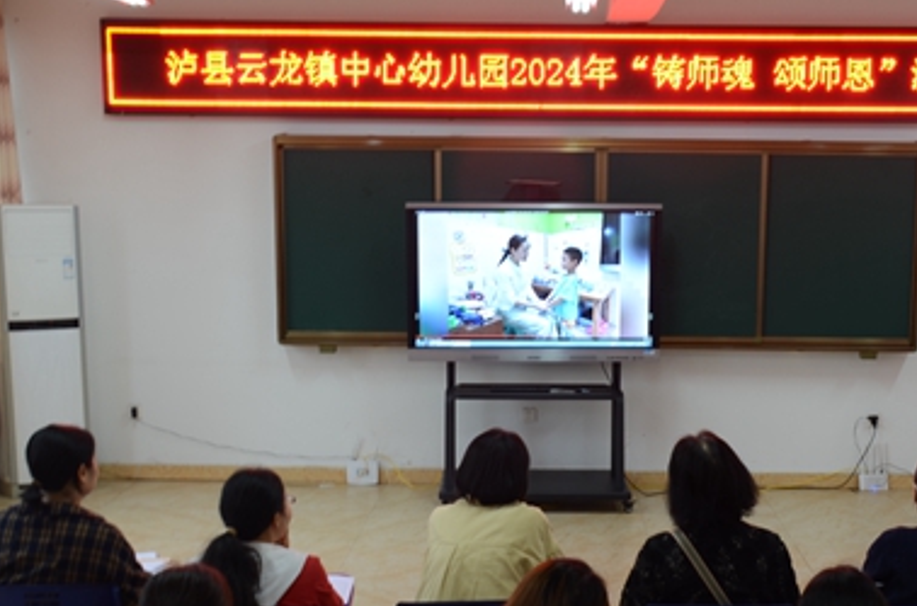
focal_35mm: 61
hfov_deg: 32.8
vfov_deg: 21.8
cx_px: 568
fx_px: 1550
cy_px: 494
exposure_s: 1/3
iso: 100
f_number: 7.1
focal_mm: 24
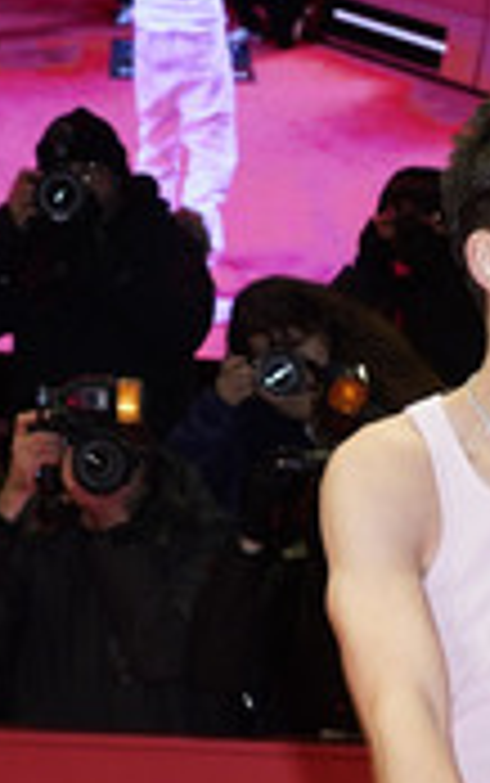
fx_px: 2538
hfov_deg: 10.9
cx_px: 546
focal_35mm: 119
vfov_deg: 17.4
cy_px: 612
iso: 800
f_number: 5.6
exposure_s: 1/160
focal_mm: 45
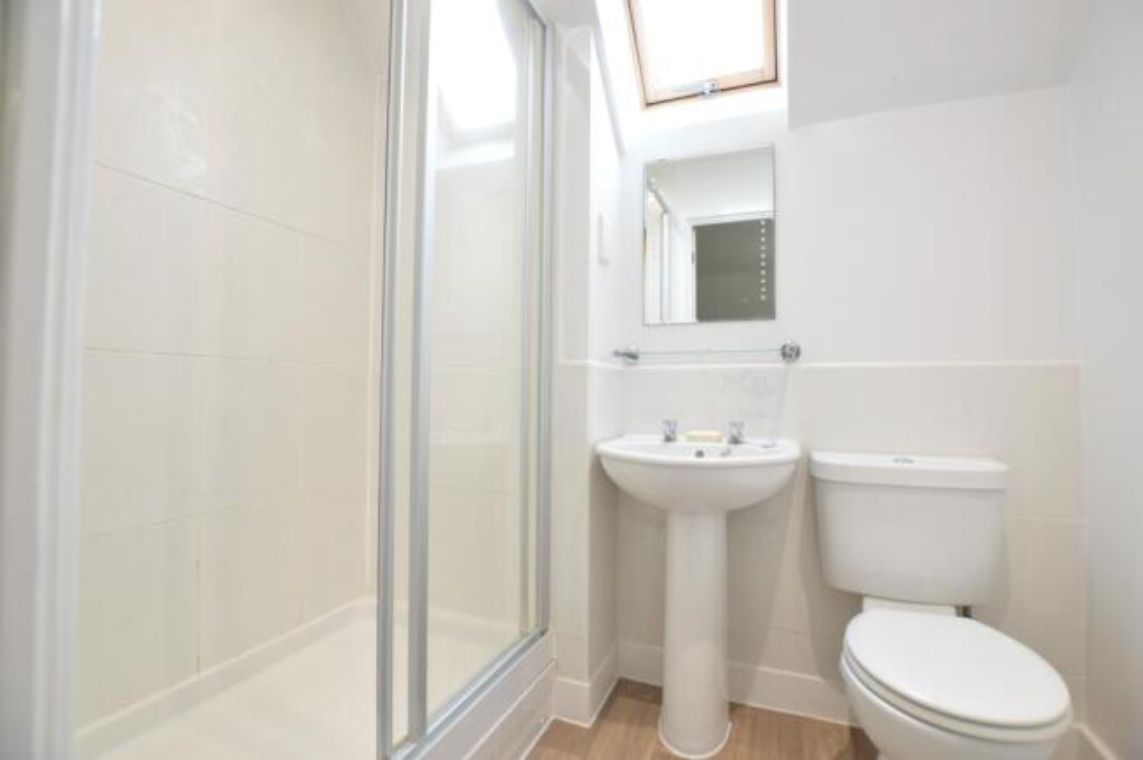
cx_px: 572
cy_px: 380
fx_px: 476
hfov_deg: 100.4
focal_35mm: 15
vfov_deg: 77.2
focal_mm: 10
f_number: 4
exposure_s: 1/40
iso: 400
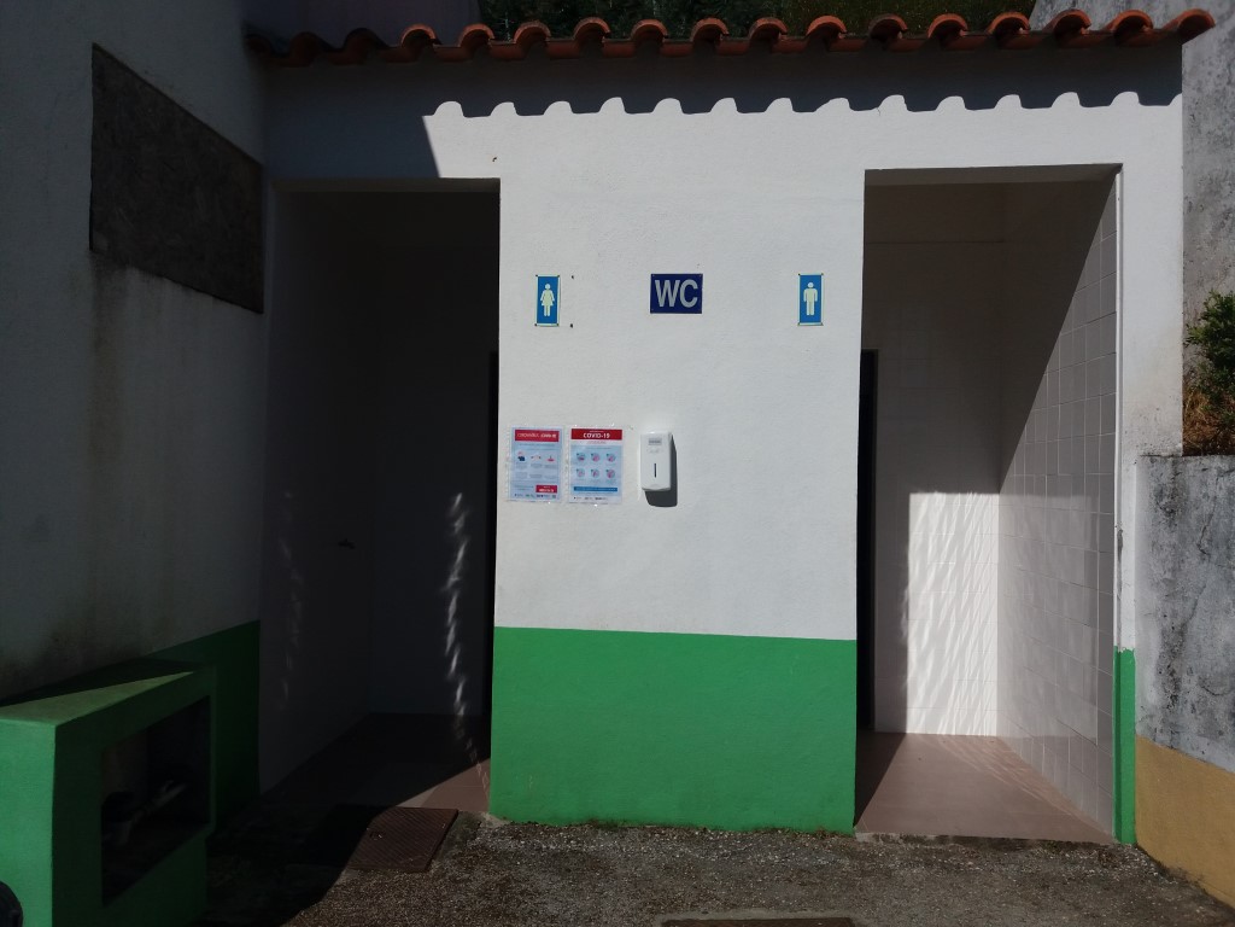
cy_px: 464
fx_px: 999
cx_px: 618
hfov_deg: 63.4
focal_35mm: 28
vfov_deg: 49.7
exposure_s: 1/7206
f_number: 1.9
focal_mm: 3.7
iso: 64
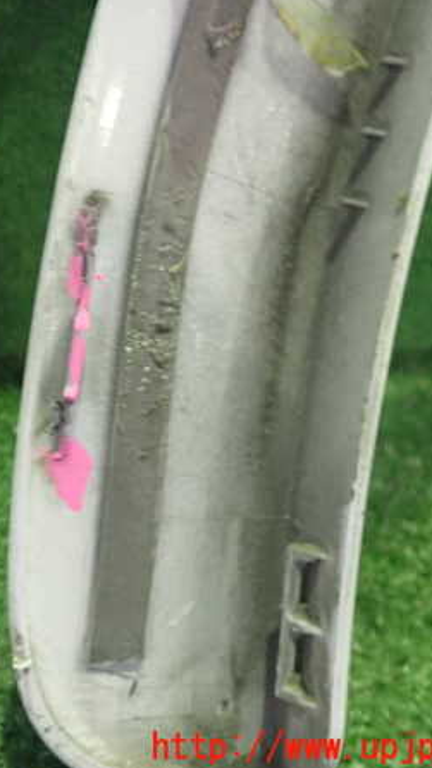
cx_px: 24
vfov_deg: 46.4
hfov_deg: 26.0
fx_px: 896
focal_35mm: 44
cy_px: 382
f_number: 2.3
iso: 800
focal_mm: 5.4
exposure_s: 1/25
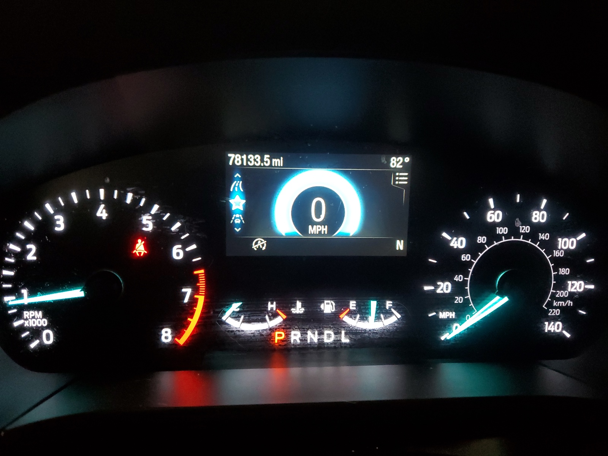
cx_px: 304
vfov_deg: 53.1
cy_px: 228
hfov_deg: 67.3
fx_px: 457
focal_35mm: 26
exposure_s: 1/40
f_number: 1.5
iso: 323
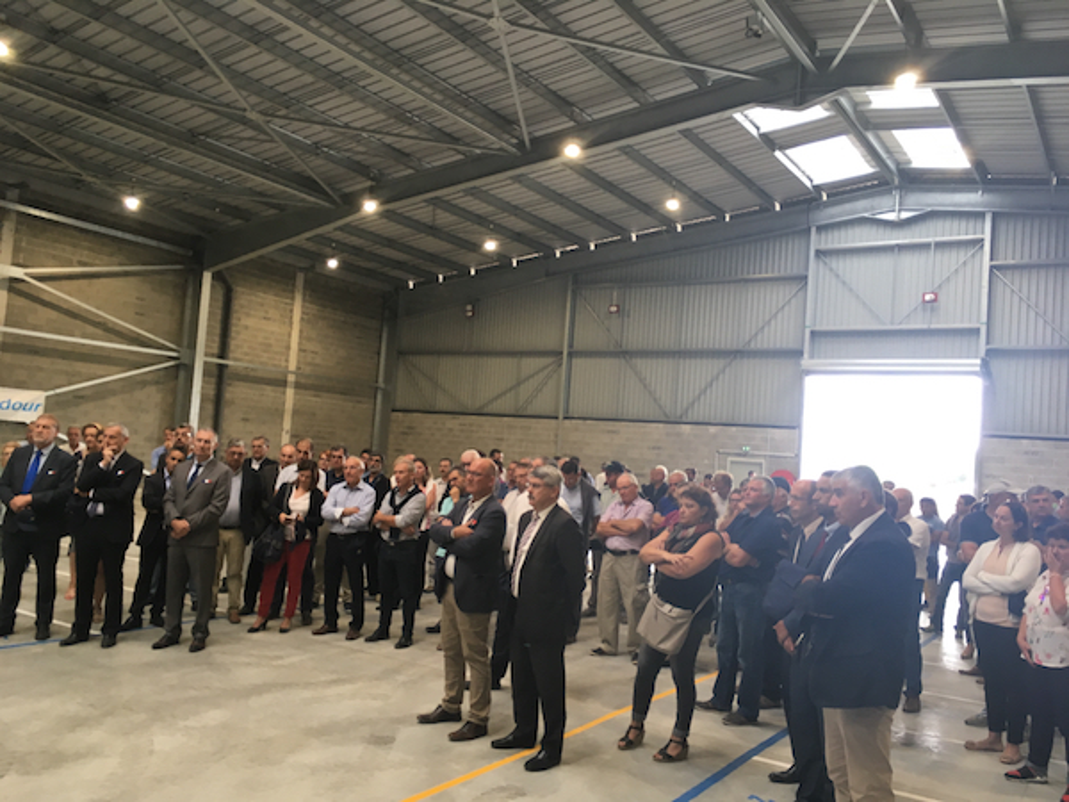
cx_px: 534
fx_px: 896
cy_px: 401
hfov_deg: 61.7
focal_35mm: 29
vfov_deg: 48.2
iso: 32
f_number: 2.2
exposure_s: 1/33
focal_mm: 4.15
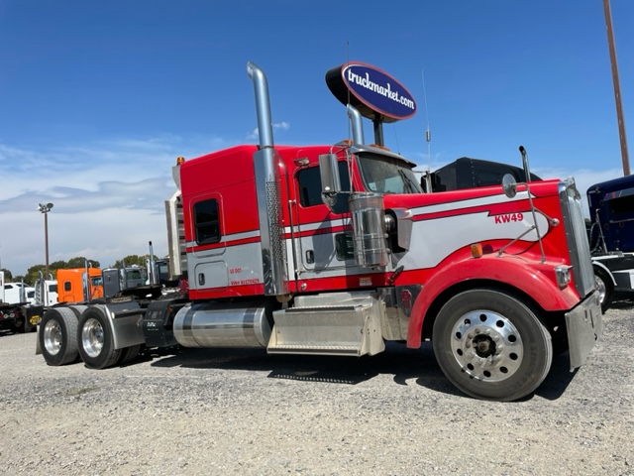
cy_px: 238
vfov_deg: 53.1
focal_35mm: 26
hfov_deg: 67.3
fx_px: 476
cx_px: 317
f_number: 1.6
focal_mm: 4.2
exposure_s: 1/4651
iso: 32
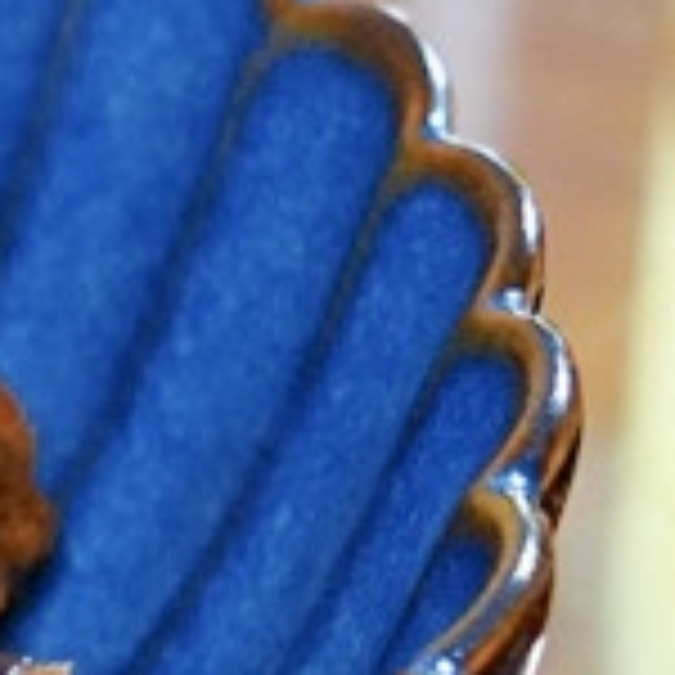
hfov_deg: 5.3
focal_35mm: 320
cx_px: -981
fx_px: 7060
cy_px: 416
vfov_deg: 5.5
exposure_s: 1/160
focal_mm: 55
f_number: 6.3
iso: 6400
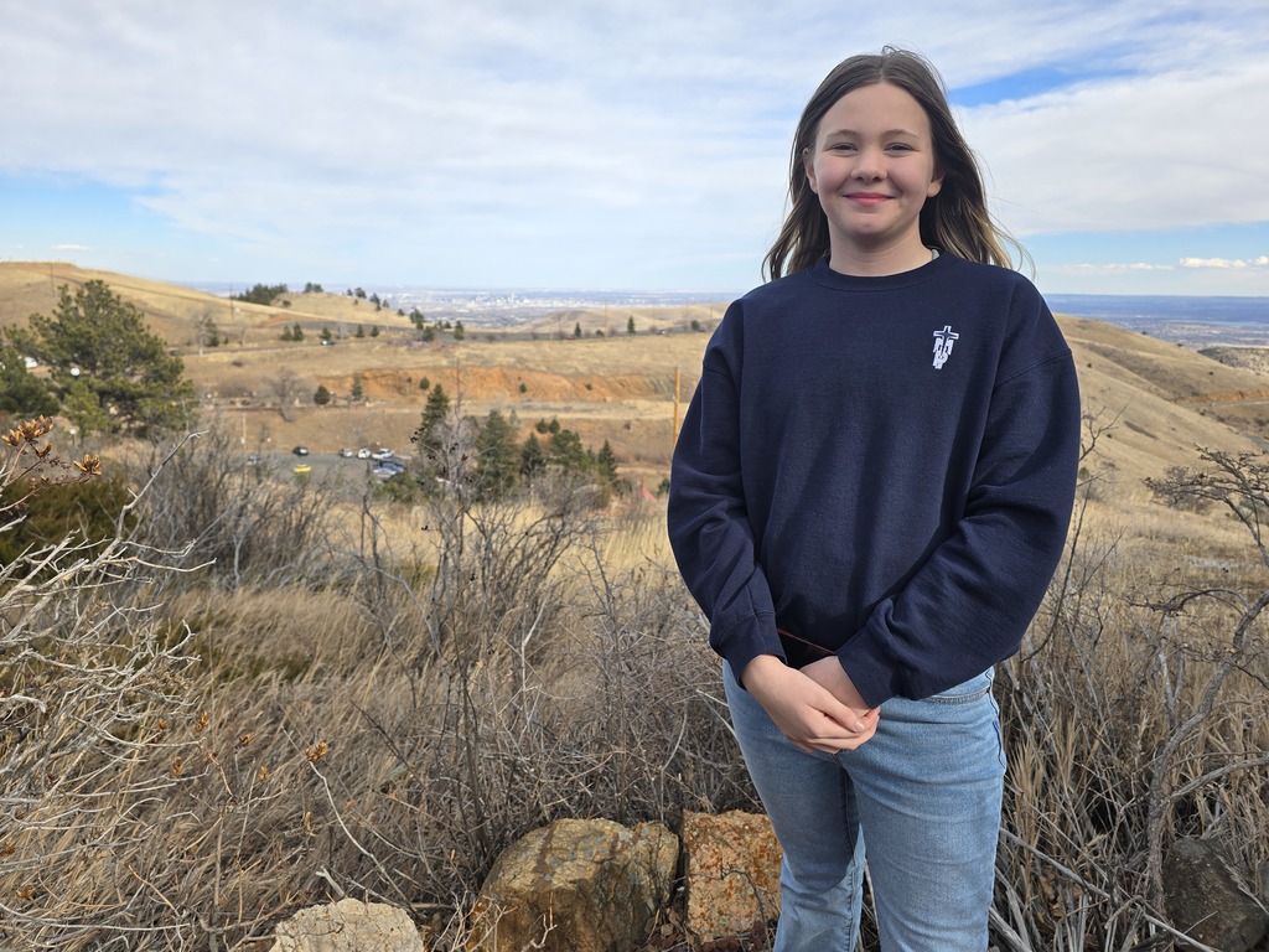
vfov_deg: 58.9
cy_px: 476
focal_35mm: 23
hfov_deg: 73.9
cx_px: 634
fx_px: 843
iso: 12
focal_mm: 6.3
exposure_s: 1/382
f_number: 1.7
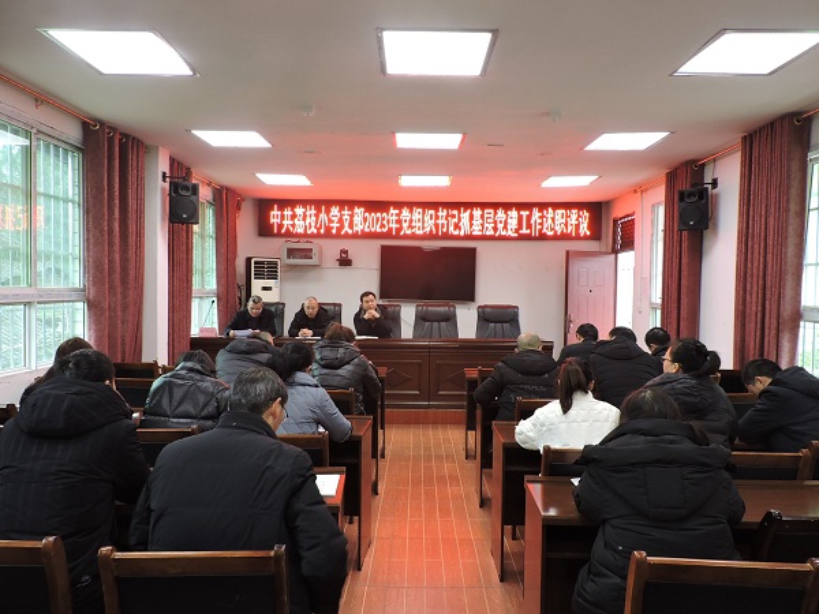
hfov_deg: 71.6
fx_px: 568
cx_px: 410
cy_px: 307
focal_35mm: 24
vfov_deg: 56.8
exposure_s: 1/30
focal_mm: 4.3
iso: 220
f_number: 3
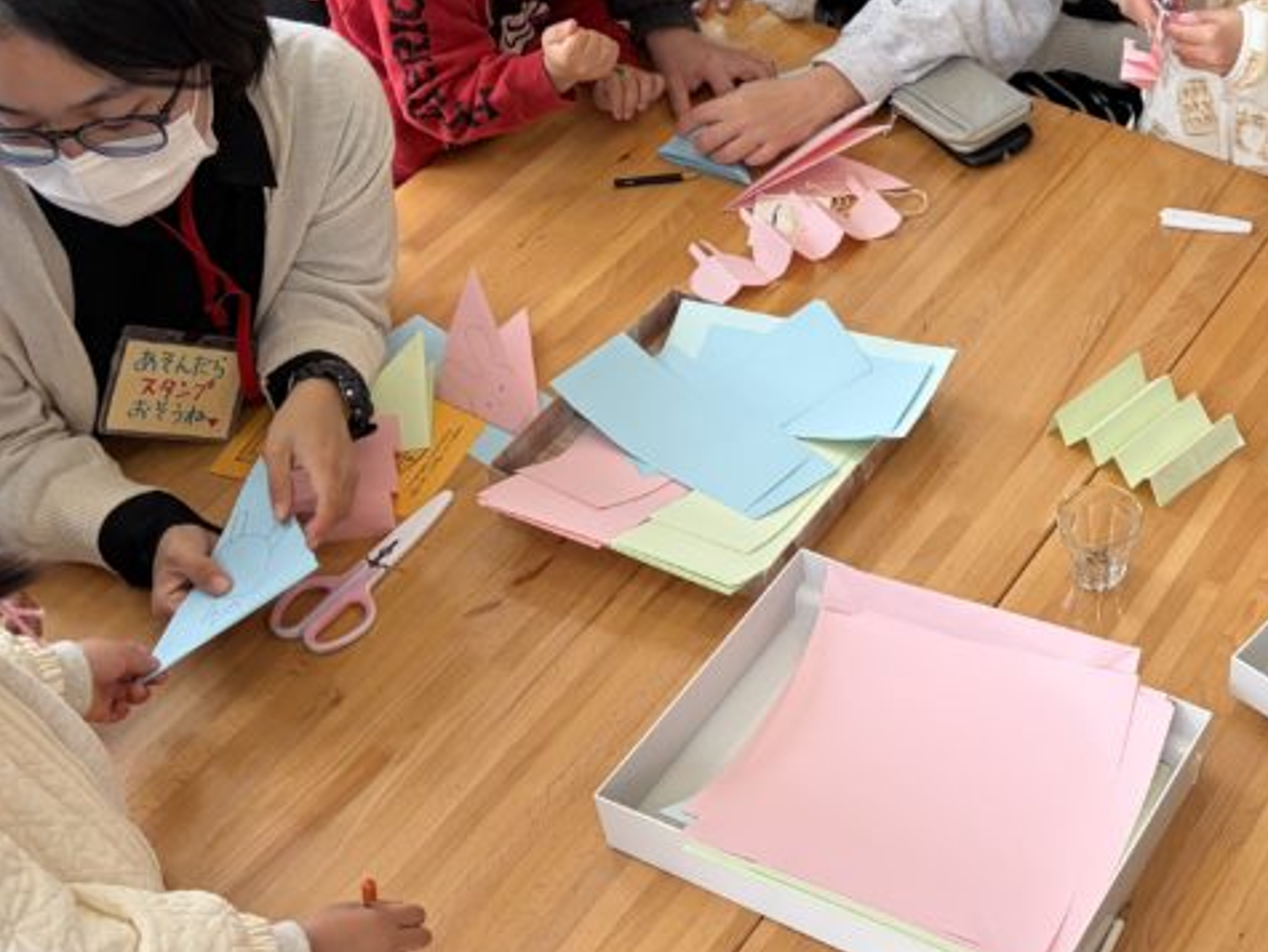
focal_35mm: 56
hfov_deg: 31.9
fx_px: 2053
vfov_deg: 26.1
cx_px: 1236
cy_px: 421
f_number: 1.6
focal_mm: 5.96
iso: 40
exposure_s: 1/159
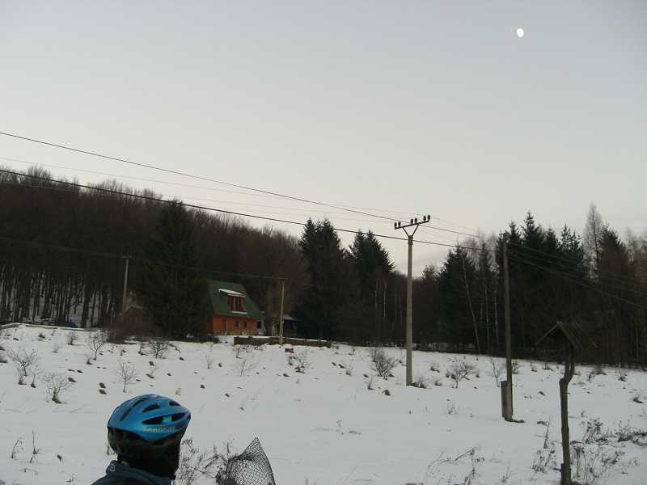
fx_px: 710
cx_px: 324
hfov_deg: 49.0
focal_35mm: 38
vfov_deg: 37.7
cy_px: 242
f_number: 3.1
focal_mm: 6.3
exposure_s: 1/80
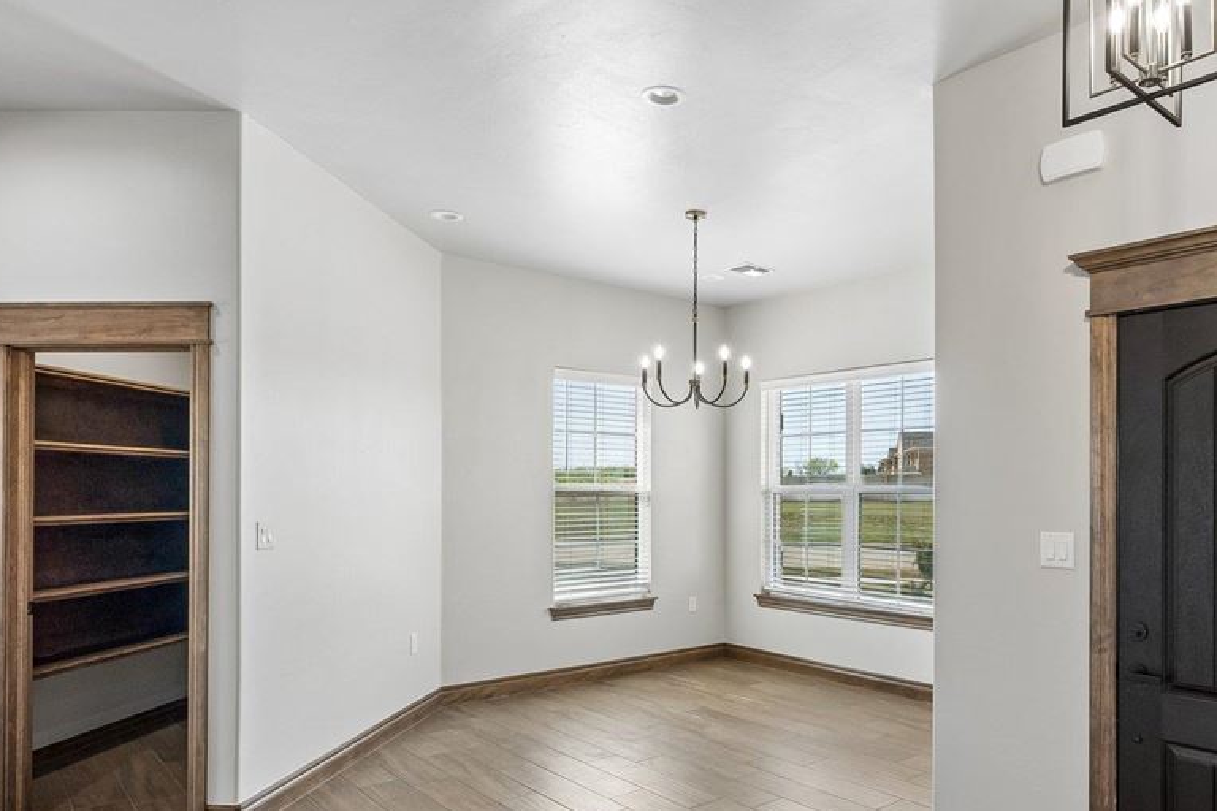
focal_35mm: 25
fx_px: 845
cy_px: 482
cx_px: 762
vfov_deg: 51.0
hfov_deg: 70.3
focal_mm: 10
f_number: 7.1
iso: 200
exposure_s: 1/125
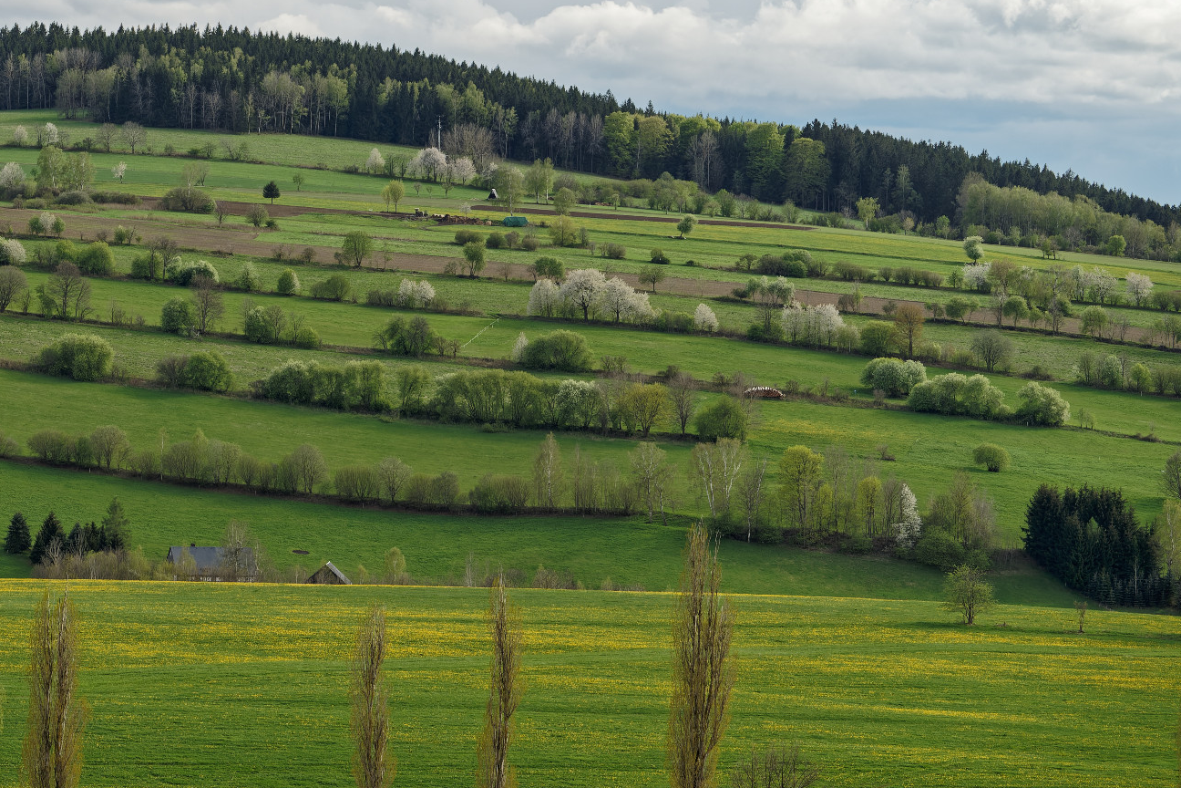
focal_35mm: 158
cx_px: 257
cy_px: 421
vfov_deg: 8.7
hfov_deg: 12.9
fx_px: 5183
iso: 200
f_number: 8
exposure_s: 1/320
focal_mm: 100
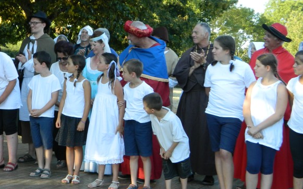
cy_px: 74
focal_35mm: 77
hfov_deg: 26.2
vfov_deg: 16.9
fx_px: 636
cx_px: 49
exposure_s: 1/100
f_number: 3.5
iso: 80
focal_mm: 7.3
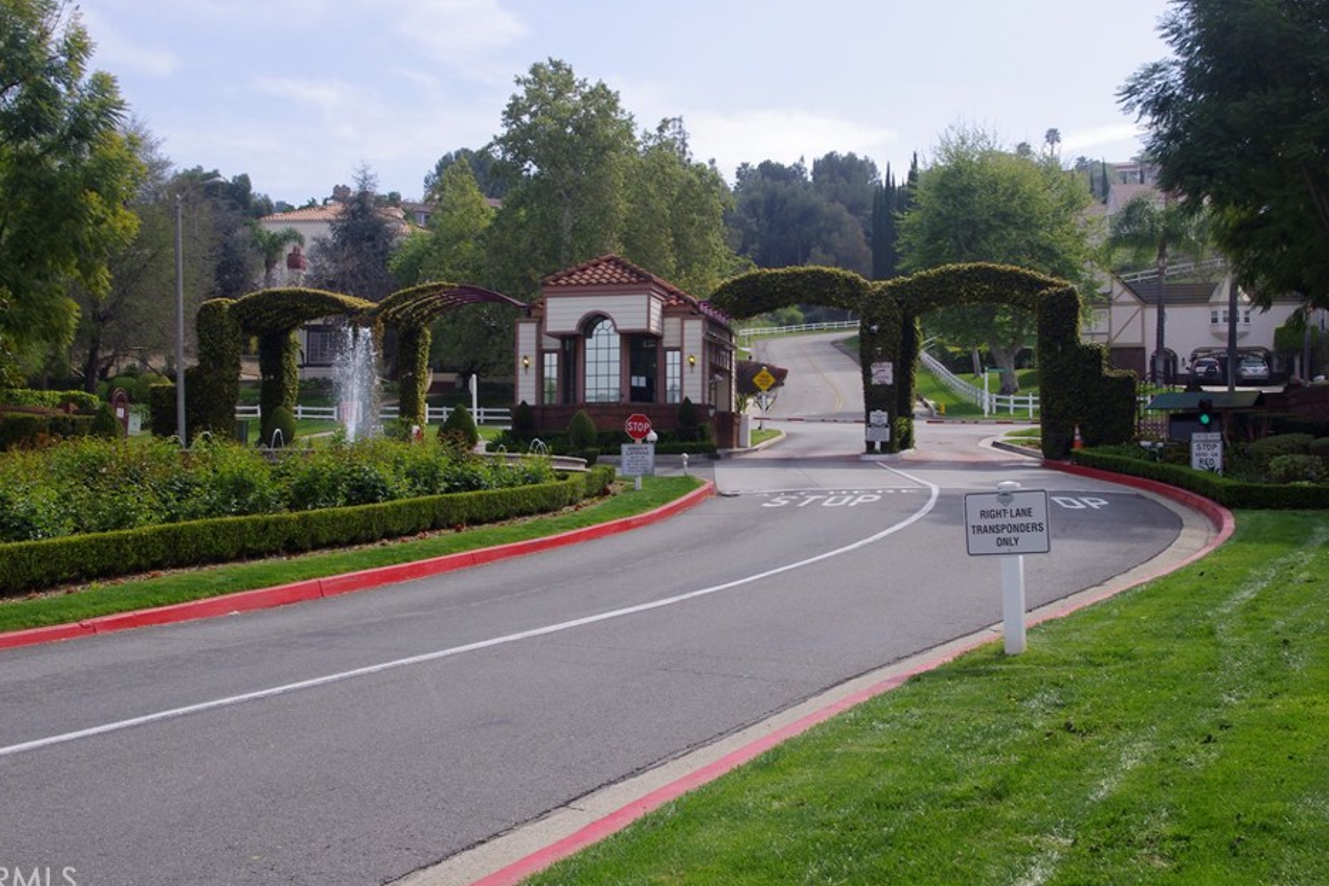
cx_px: 672
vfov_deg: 29.2
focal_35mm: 46
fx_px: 1698
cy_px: 417
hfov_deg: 42.7
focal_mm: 28.13
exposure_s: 1/125
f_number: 11
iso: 200
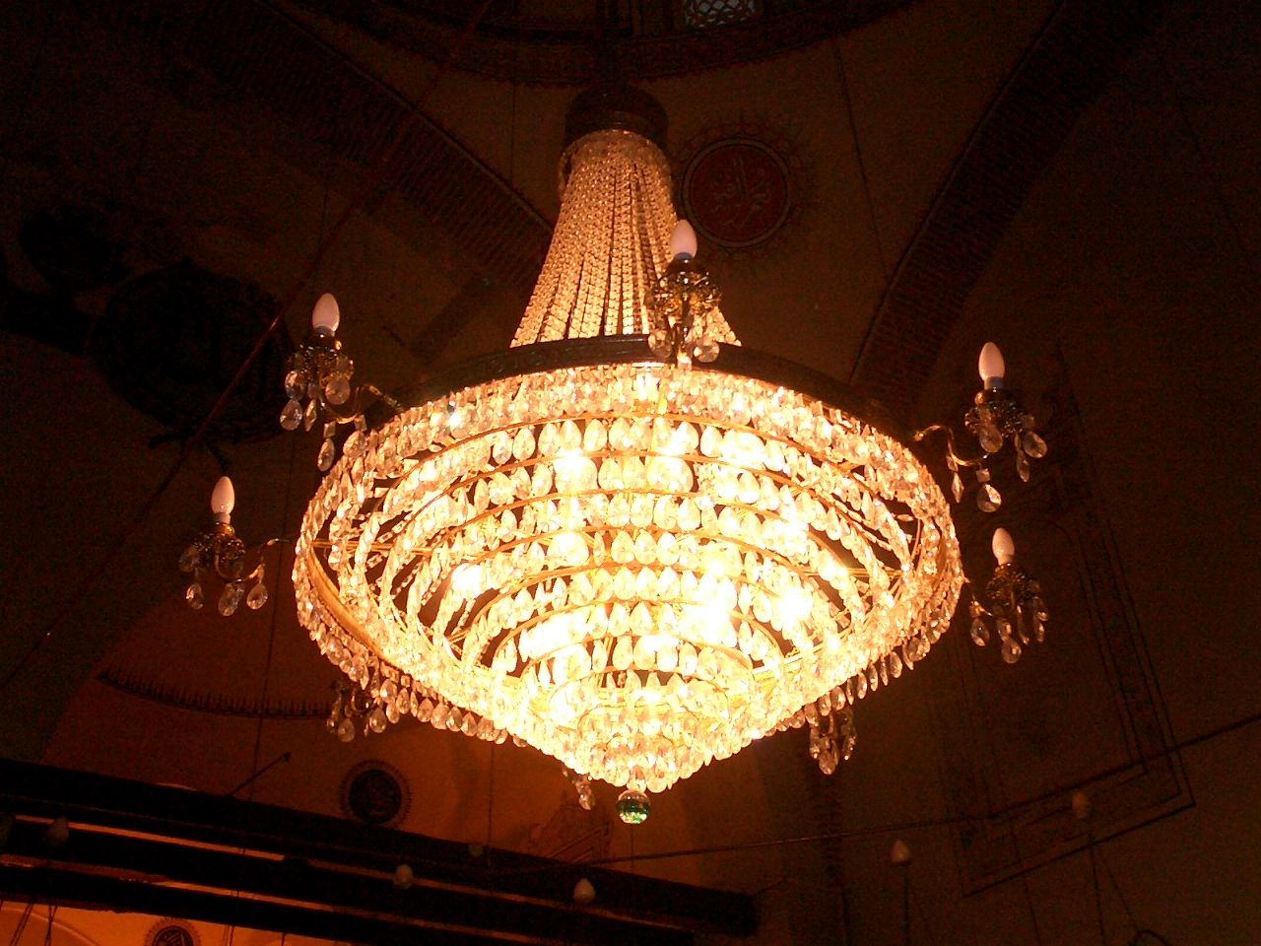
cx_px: 630
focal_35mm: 37
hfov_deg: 50.1
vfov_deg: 38.7
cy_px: 473
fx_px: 1348
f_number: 3.5
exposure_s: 1/40
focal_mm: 5.6
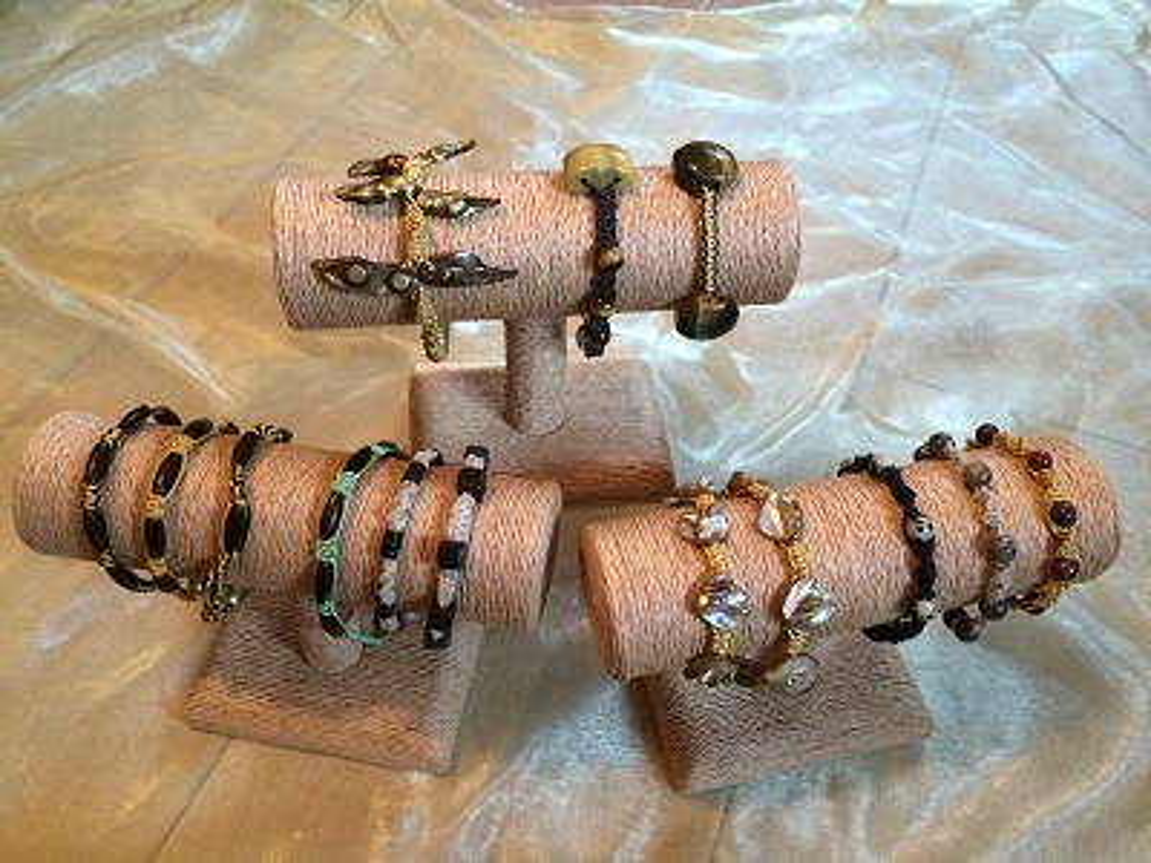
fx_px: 964
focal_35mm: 29
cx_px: 576
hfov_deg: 61.7
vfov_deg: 48.2
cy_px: 432
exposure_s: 1/24
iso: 320
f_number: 2.2
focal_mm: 4.15
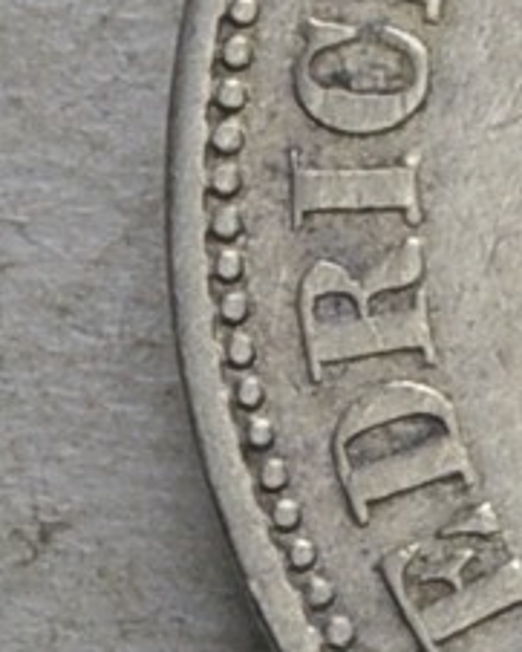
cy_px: 1399
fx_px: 10633
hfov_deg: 2.7
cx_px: 2437
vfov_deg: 3.5
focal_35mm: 551
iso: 400
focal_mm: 36
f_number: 14
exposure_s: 1/250
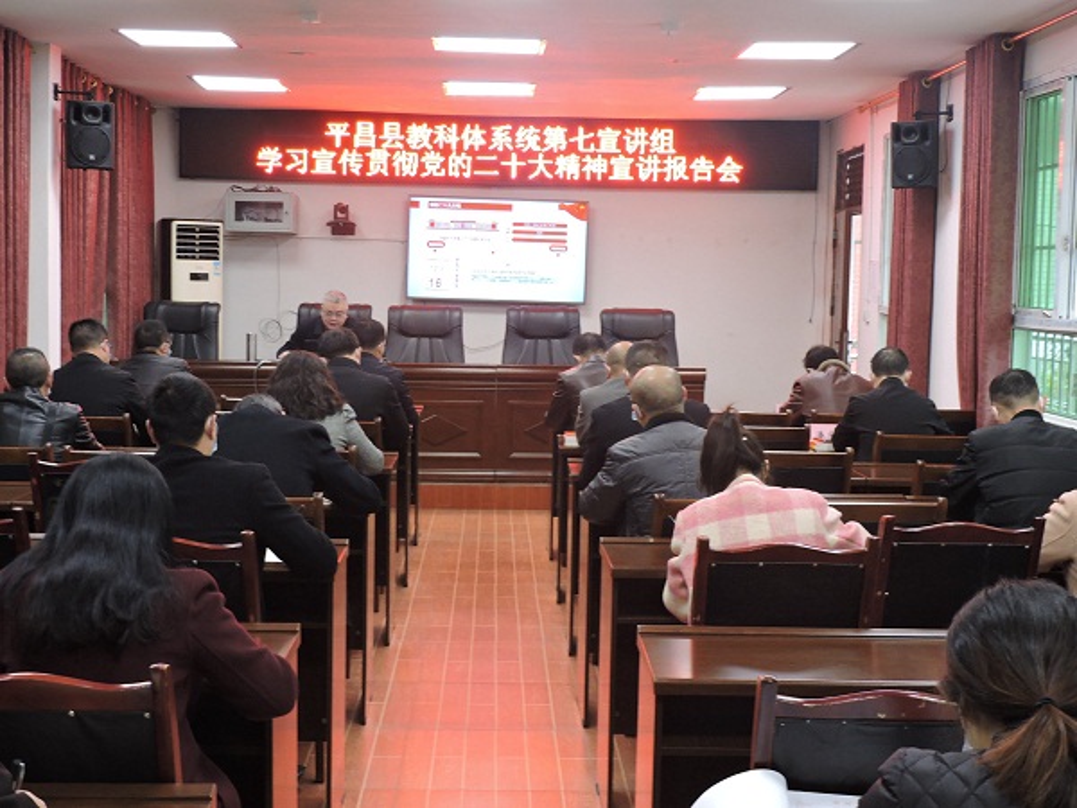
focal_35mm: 47
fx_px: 1462
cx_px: 538
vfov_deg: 30.9
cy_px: 404
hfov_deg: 40.4
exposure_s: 1/30
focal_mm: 8.4
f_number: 3.5
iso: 400
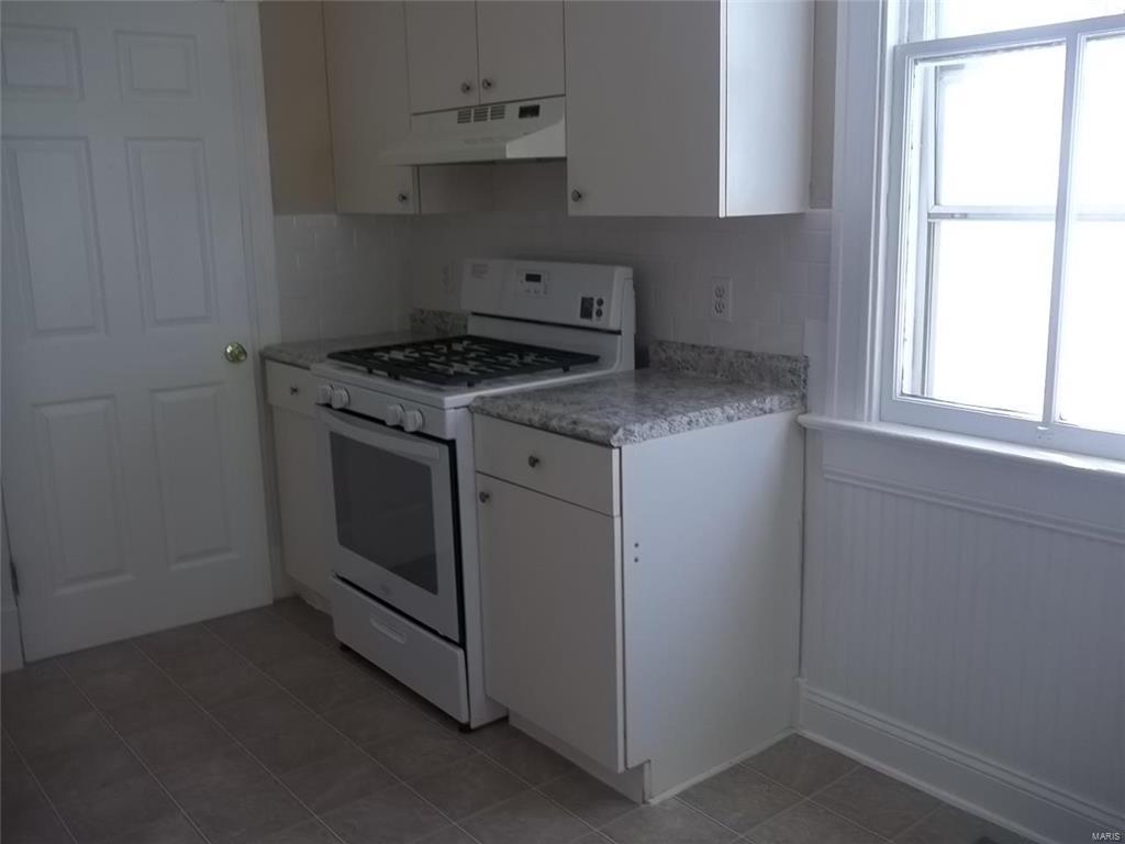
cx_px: 562
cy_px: 422
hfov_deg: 56.8
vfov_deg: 44.2
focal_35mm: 32
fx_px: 1040
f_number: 2.9
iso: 64
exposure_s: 1/60
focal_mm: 5.7
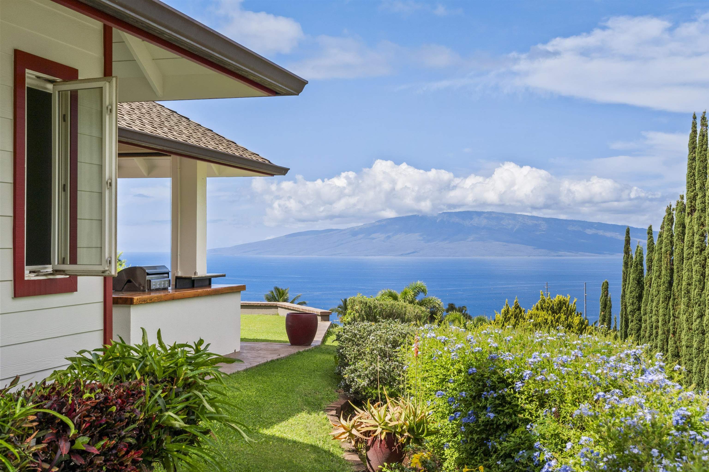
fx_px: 1024
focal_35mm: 52
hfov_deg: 38.2
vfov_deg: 26.0
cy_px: 236
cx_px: 354
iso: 125
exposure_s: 1/640
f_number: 8
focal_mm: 35
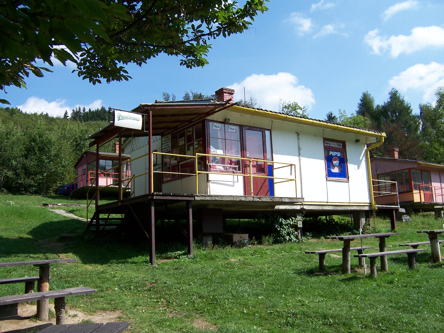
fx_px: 423
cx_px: 222
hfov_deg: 55.4
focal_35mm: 33
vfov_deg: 42.9
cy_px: 166
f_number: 3.4
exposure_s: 1/750
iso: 80
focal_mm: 5.5
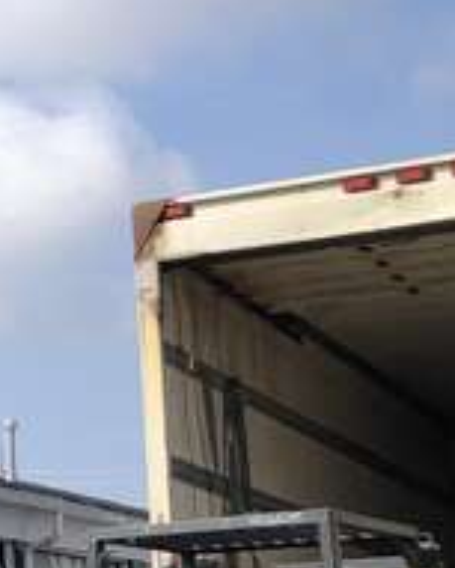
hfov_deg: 11.4
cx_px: -675
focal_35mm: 110
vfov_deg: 17.4
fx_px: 1850
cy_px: 416
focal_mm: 4
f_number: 1.8
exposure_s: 1/2000
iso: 20
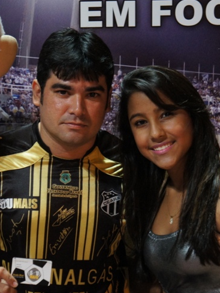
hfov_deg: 13.1
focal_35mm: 113
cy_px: 138
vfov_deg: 17.4
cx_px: 59
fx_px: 957
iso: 1600
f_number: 5
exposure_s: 1/20
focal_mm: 48
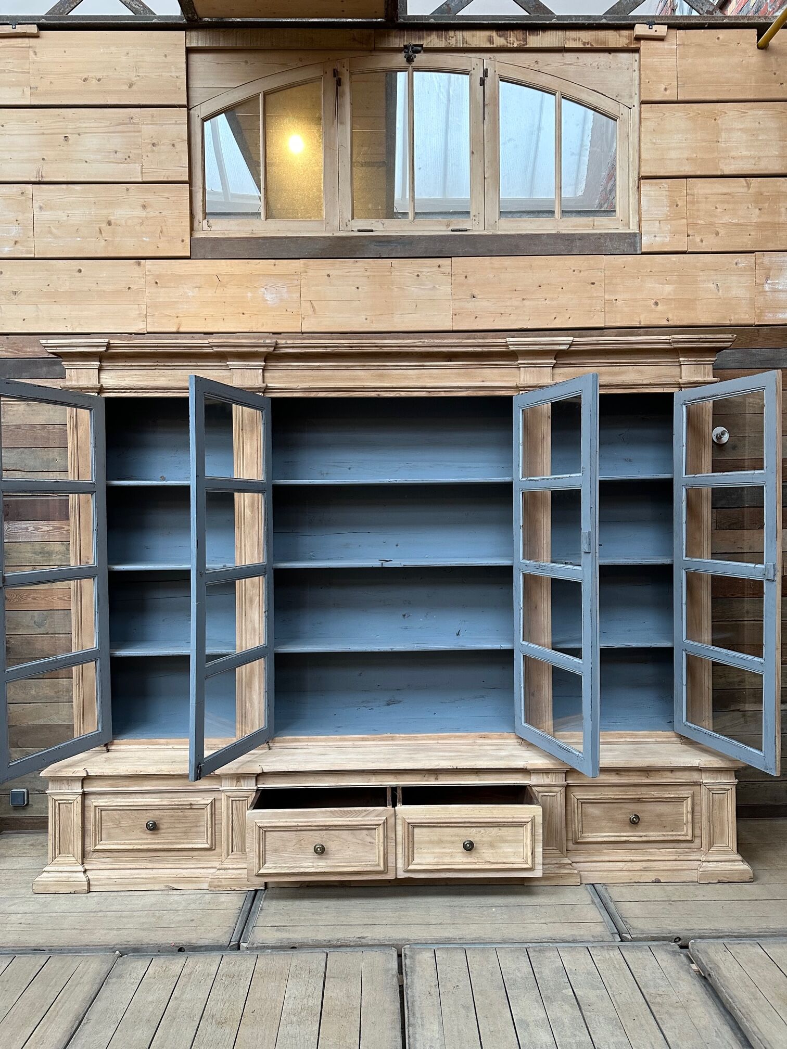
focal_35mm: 24
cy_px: 524
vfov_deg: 71.6
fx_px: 728
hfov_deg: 56.8
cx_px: 394
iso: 200
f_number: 1.78
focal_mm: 6.86
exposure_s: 1/121
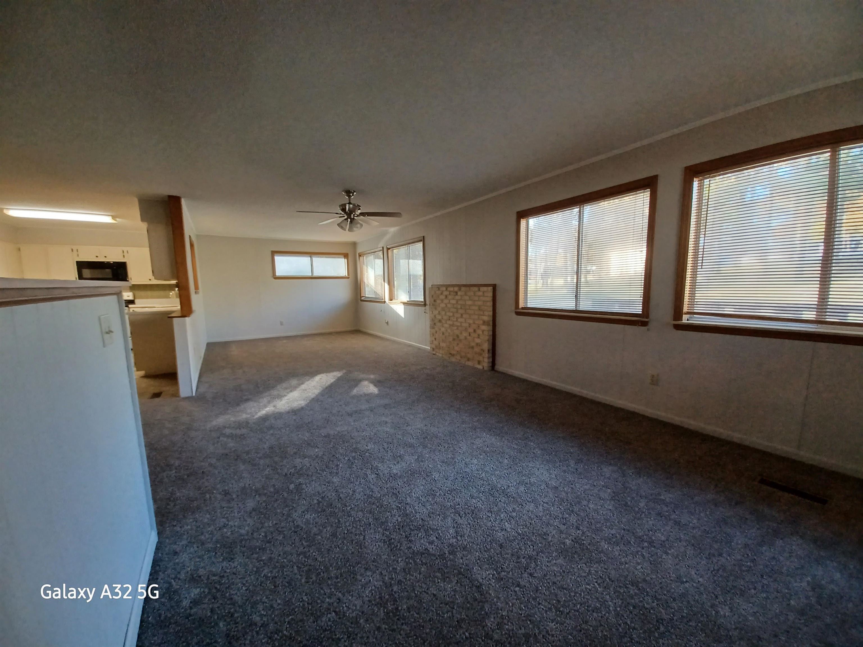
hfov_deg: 106.2
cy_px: 324
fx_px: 324
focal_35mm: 13
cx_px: 432
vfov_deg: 89.9
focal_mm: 1.42
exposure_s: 1/50
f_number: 2.2
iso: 125
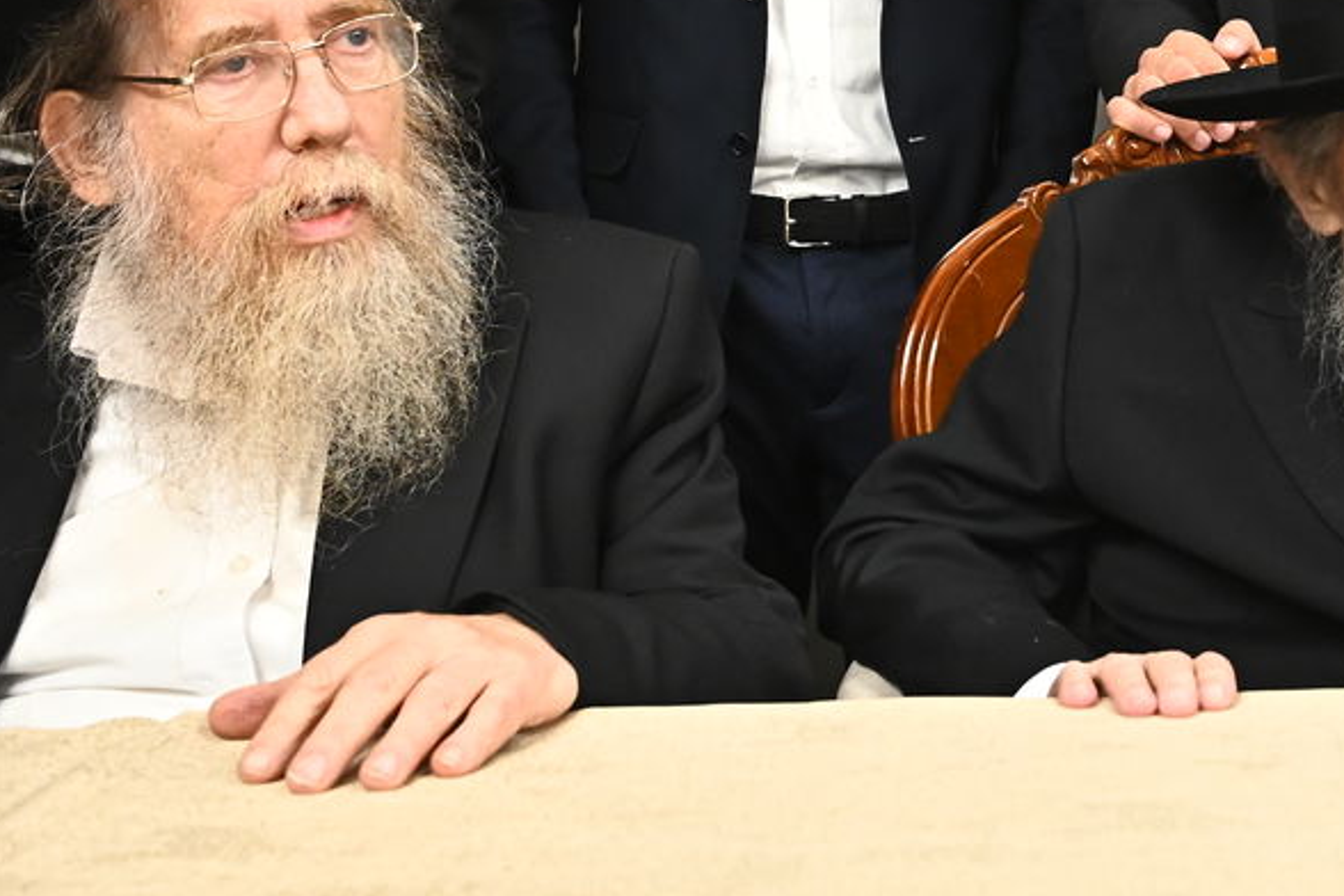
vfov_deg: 19.1
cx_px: 1257
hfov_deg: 27.9
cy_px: -30
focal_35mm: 69
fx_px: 2576
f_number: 5
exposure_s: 1/200
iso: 3200
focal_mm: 29
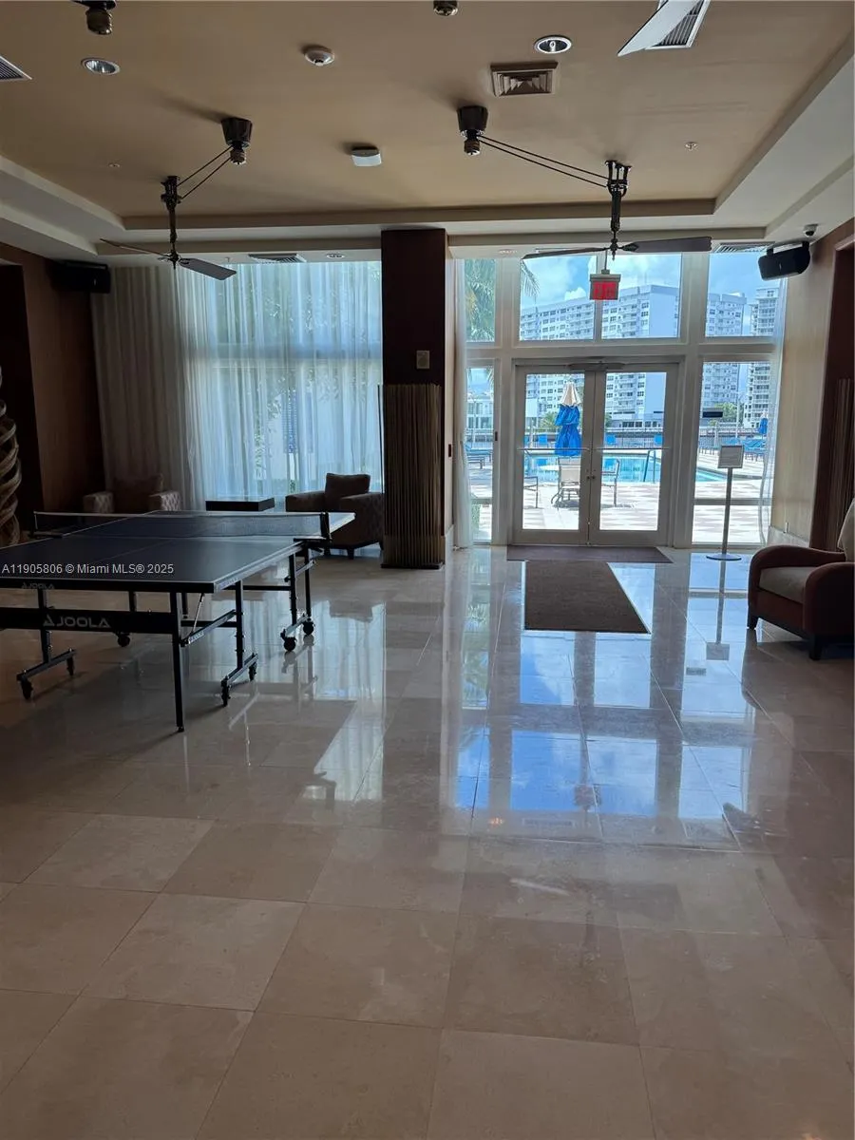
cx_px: 428
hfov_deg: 56.8
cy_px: 570
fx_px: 790
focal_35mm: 24
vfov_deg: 71.6
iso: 80
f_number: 1.78
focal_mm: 6.76
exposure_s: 1/374
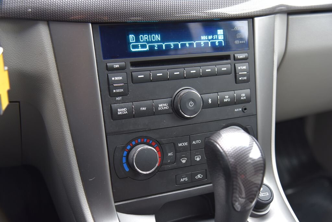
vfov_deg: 29.3
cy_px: 111
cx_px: 166
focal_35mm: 46
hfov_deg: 42.7
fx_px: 424
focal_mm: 46
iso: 500
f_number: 4
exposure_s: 1/13
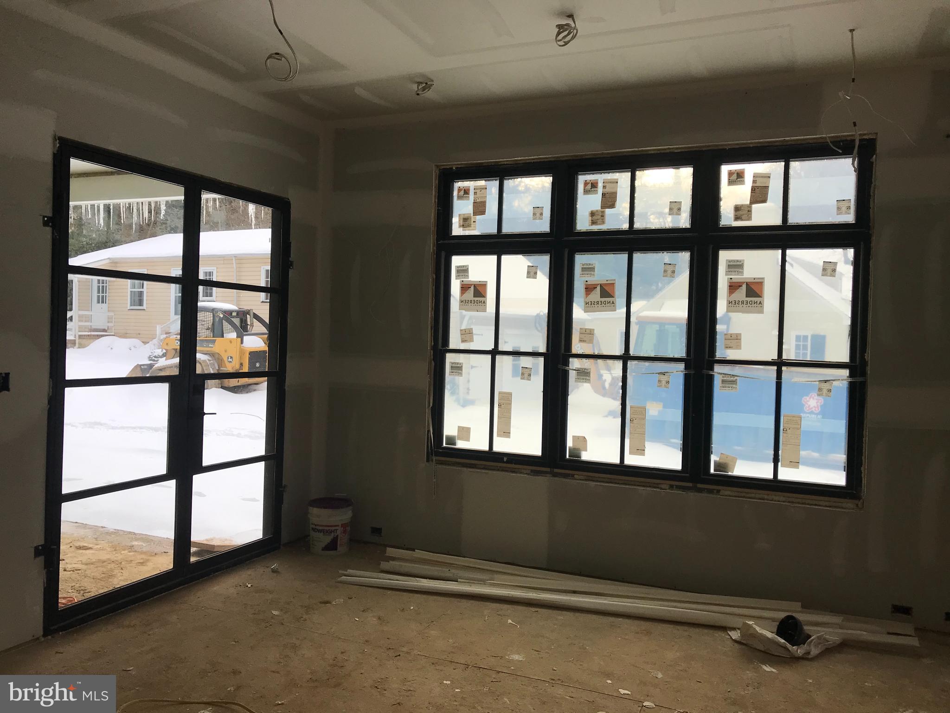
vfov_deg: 49.7
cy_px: 356
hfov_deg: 63.4
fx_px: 768
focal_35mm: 28
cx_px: 475
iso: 20
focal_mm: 3.99
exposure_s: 1/304
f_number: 1.8
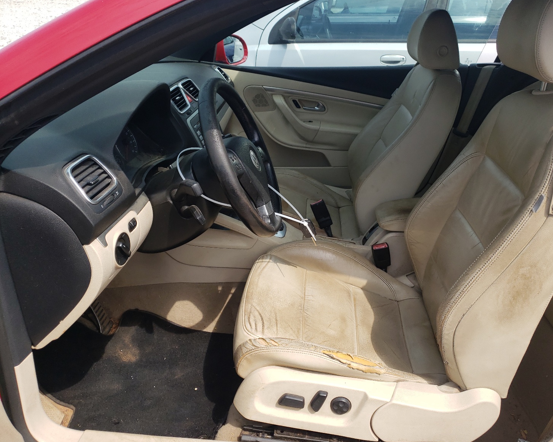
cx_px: 305
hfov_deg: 62.1
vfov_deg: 51.5
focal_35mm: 28
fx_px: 458
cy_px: 223
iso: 50
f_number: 1.5
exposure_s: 1/2000
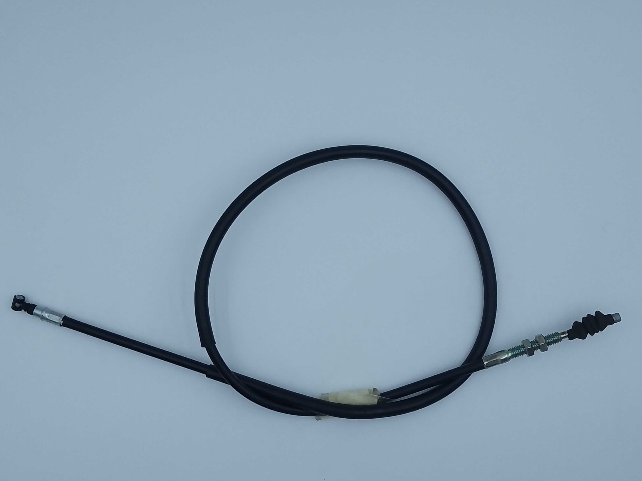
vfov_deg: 30.3
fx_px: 890
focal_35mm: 48
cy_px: 240
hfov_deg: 39.7
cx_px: 321
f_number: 1.8
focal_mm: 3.69
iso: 50
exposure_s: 1/565
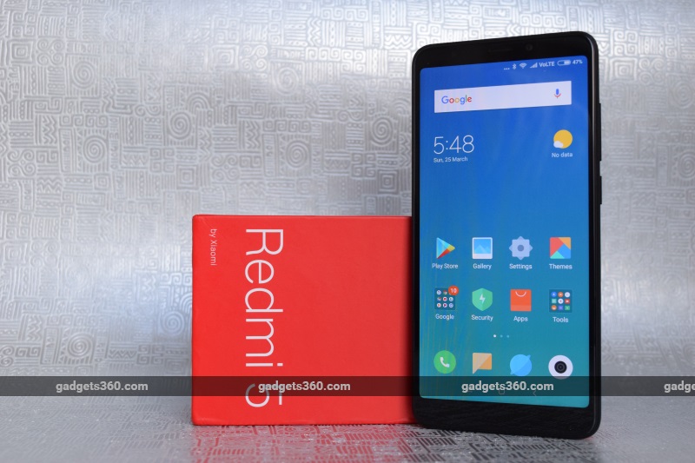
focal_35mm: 48
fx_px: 926
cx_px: 348
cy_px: 232
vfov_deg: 28.1
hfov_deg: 41.1
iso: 1600
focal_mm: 32
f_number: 8
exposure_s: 1/250
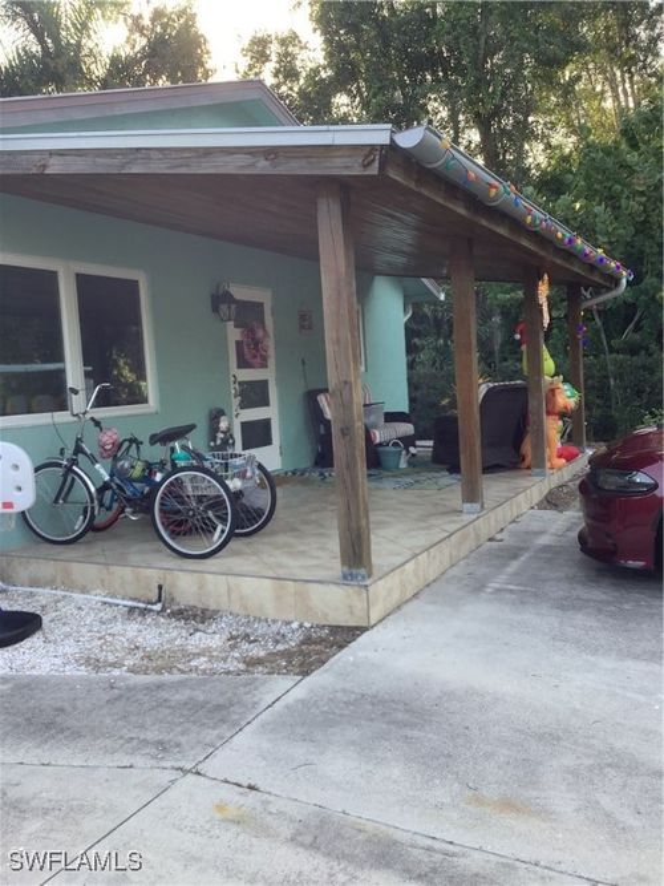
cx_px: 332
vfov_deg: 58.4
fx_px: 793
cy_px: 443
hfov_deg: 45.4
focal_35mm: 31
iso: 25
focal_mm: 3.3
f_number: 2.4
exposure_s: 1/120
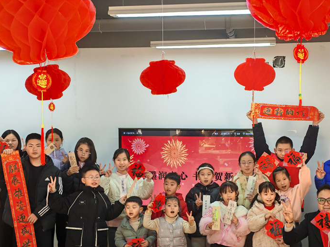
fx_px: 600
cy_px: 134
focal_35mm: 63
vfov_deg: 23.3
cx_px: 183
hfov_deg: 30.7
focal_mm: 5.52
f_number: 1.95
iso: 200
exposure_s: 1/92
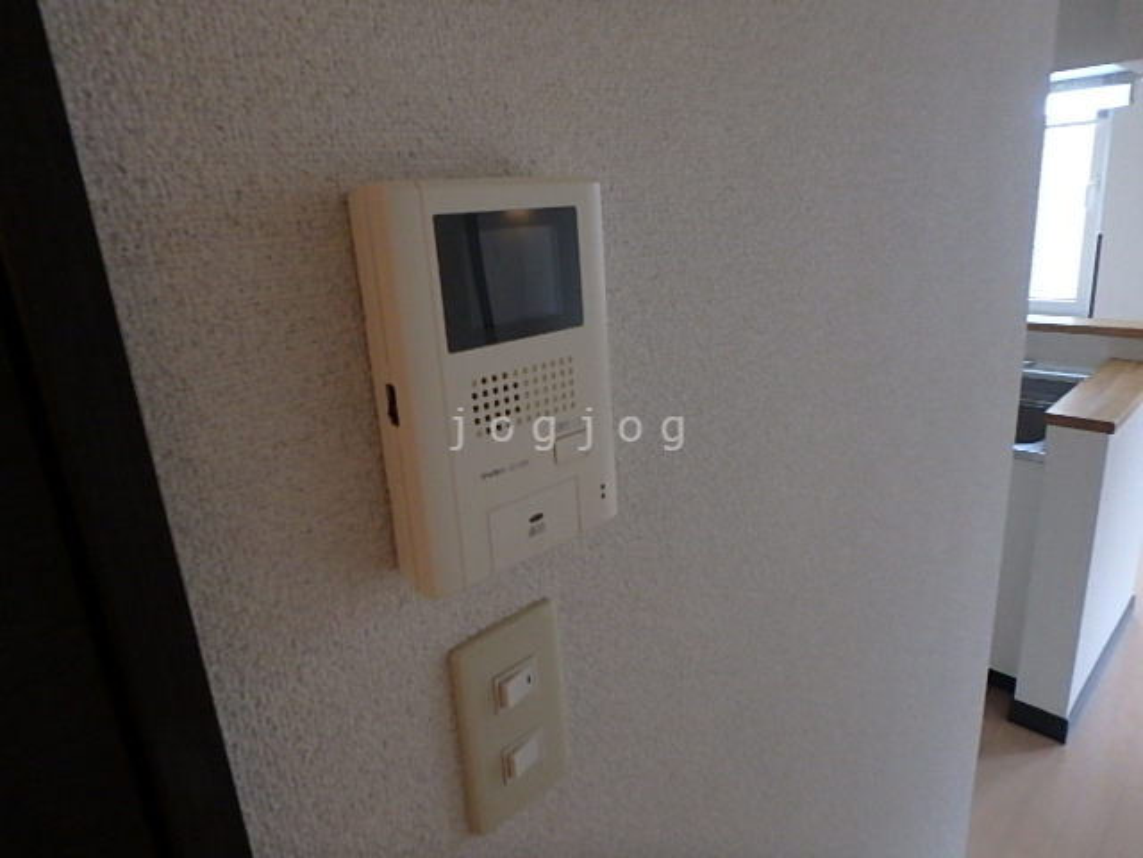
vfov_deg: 63.4
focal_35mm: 21
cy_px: 429
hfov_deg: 79.0
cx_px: 572
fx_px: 693
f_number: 3.5
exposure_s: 1/125
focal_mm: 3.7
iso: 800
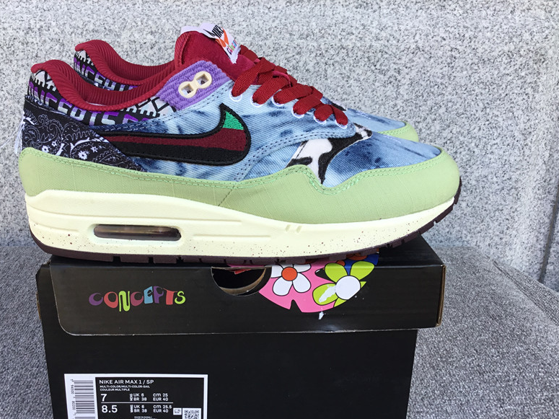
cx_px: 239
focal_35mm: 36
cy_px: 228
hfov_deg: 51.2
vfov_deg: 39.6
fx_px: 581
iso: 25
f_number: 2.4
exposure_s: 1/106
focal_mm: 3.3
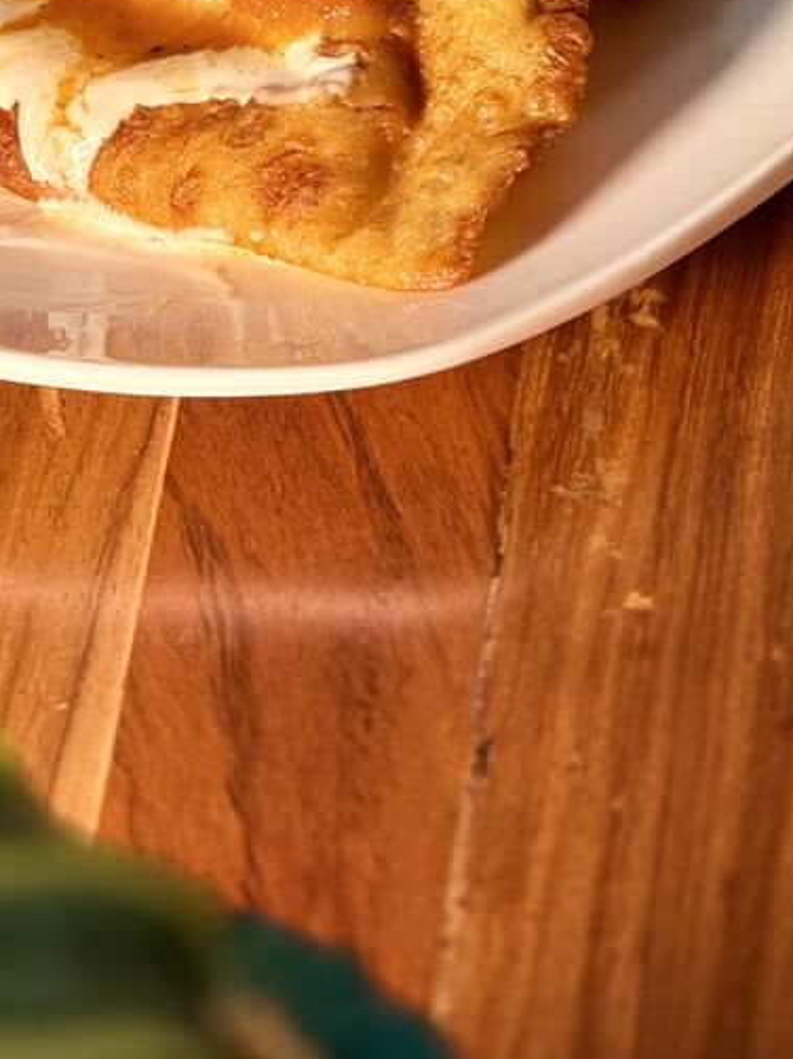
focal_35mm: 255
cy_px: 250
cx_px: 335
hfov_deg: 5.8
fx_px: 7796
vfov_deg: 7.8
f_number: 2.8
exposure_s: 1/99
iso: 80
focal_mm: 15.66
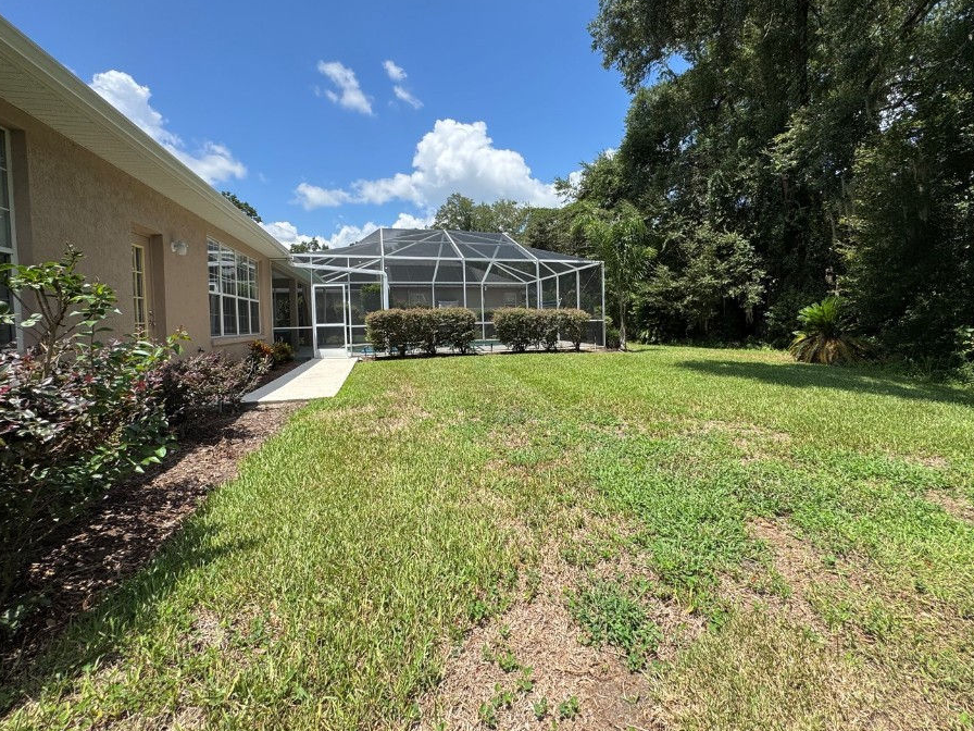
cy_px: 334
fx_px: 450
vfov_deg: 77.9
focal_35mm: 16
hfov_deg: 94.3
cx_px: 528
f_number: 2.2
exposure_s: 1/1346
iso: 40
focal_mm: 2.22
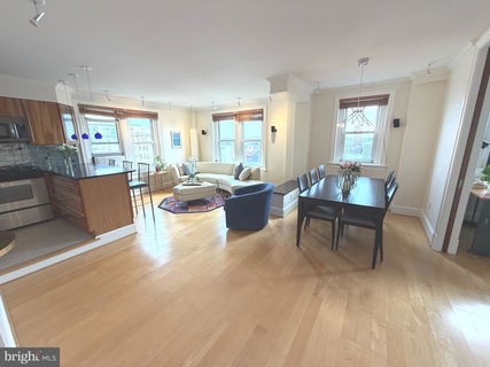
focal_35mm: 14
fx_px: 198
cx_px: 245
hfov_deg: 102.1
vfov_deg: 85.6
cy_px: 184
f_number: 2.2
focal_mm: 2.22
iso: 125
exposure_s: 1/120
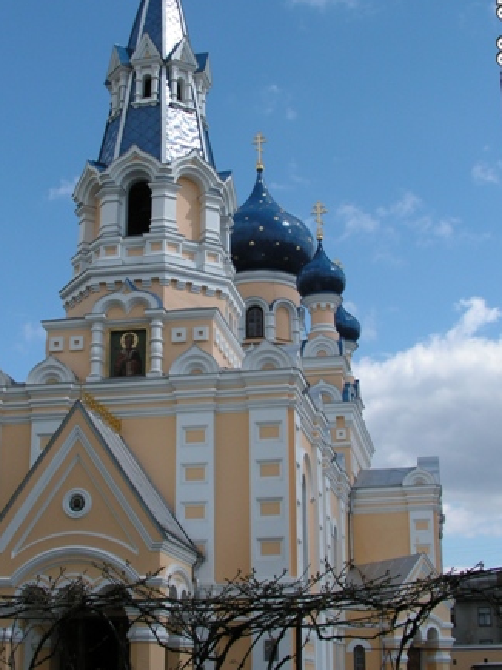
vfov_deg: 36.2
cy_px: 323
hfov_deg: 27.5
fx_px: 1025
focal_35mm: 53
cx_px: 213
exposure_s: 1/400
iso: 50
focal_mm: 6
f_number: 4.8
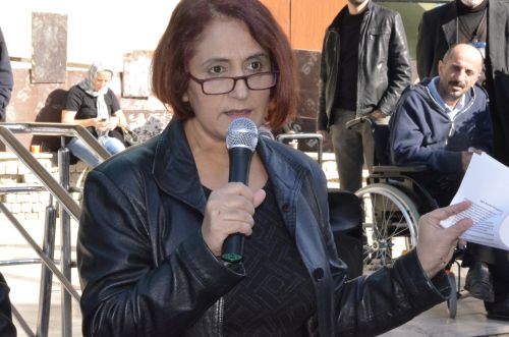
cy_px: 168
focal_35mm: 105
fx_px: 1481
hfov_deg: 19.5
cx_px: 254
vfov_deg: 13.0
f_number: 29
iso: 5000
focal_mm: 70
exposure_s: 1/250
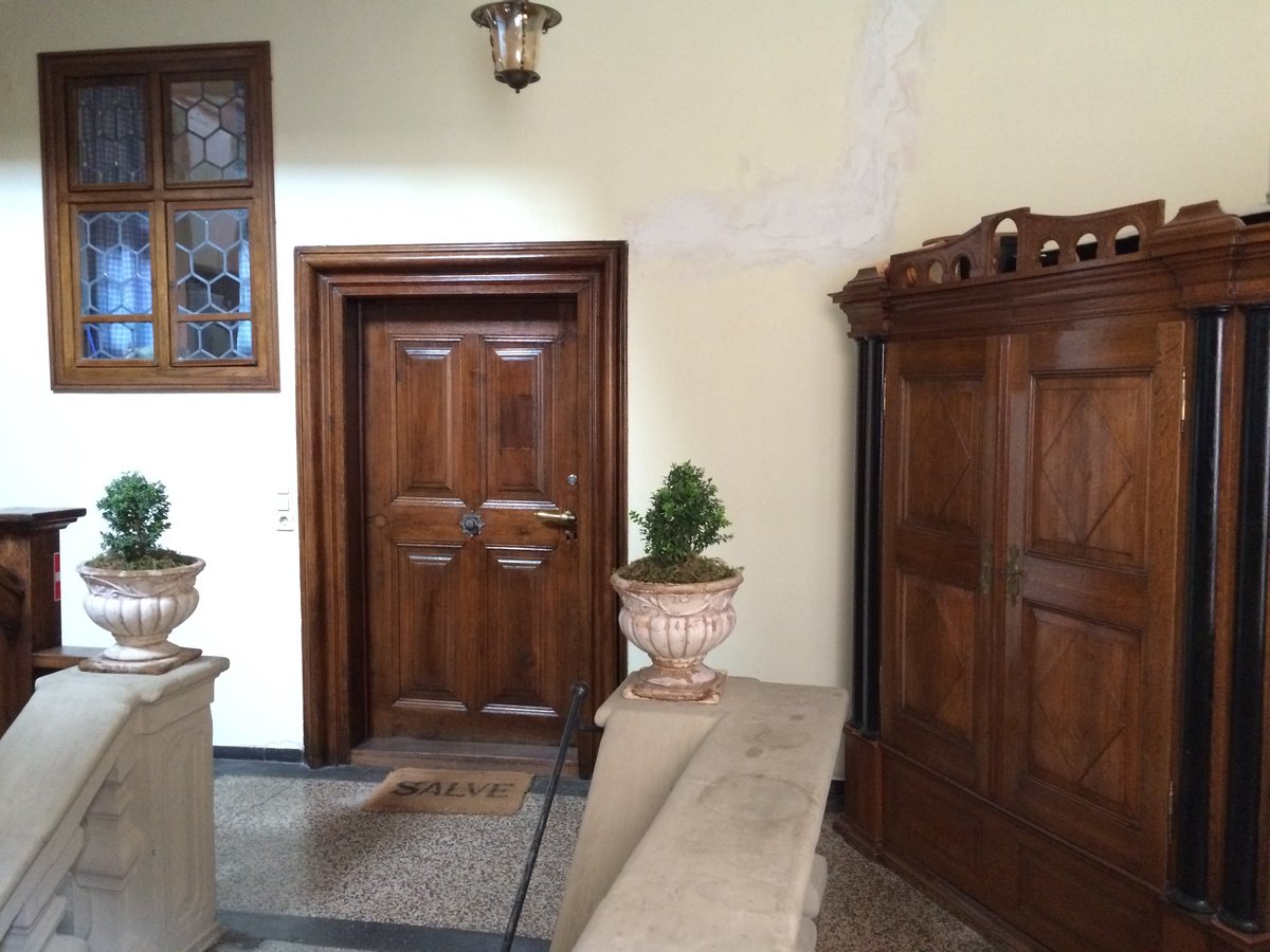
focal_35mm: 29
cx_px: 635
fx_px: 1064
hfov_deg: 61.7
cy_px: 476
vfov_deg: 48.2
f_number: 2.2
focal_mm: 4.15
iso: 320
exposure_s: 1/25
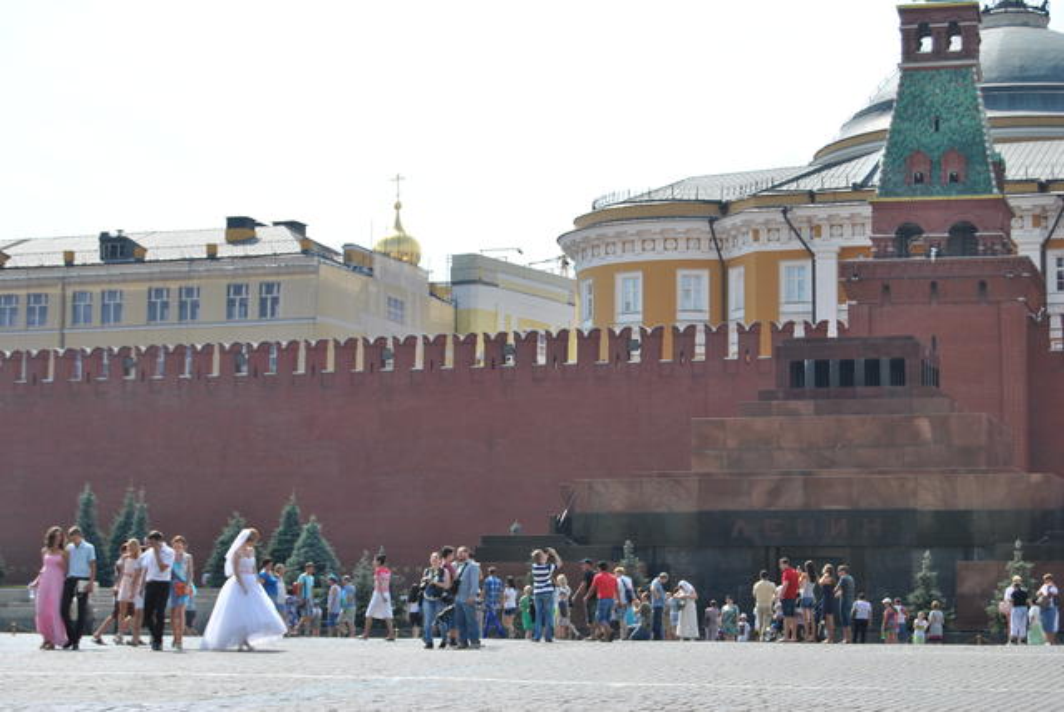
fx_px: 2440
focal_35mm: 82
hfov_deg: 24.6
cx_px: 532
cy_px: 356
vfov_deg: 16.6
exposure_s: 1/200
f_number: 7.1
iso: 100
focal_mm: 55
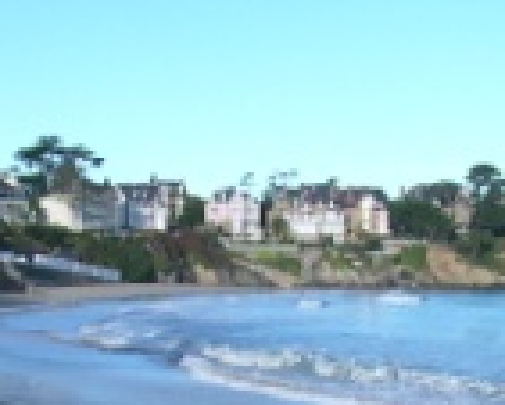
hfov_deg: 16.7
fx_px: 1720
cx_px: 279
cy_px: 459
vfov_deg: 13.1
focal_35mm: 115
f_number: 2.7
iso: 100
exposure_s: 1/843
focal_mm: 5.6
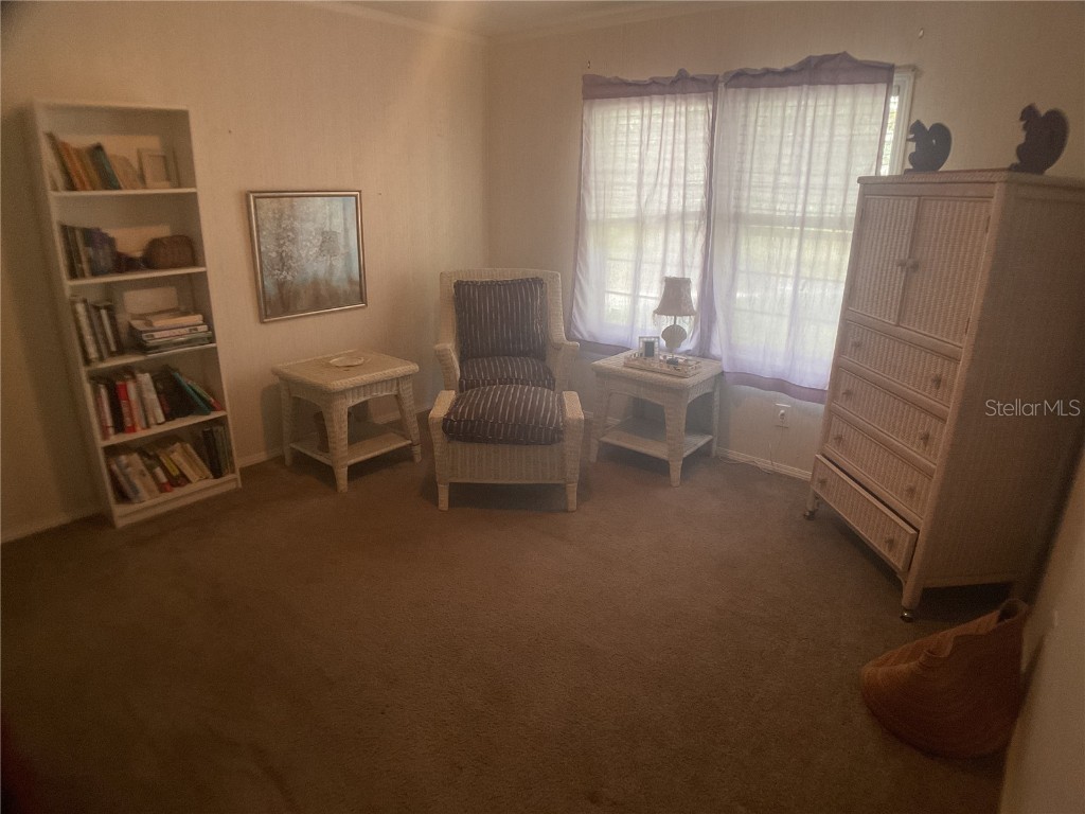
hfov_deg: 61.7
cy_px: 407
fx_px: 909
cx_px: 542
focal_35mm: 29
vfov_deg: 48.2
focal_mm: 3
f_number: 1.8
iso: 100
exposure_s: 1/60
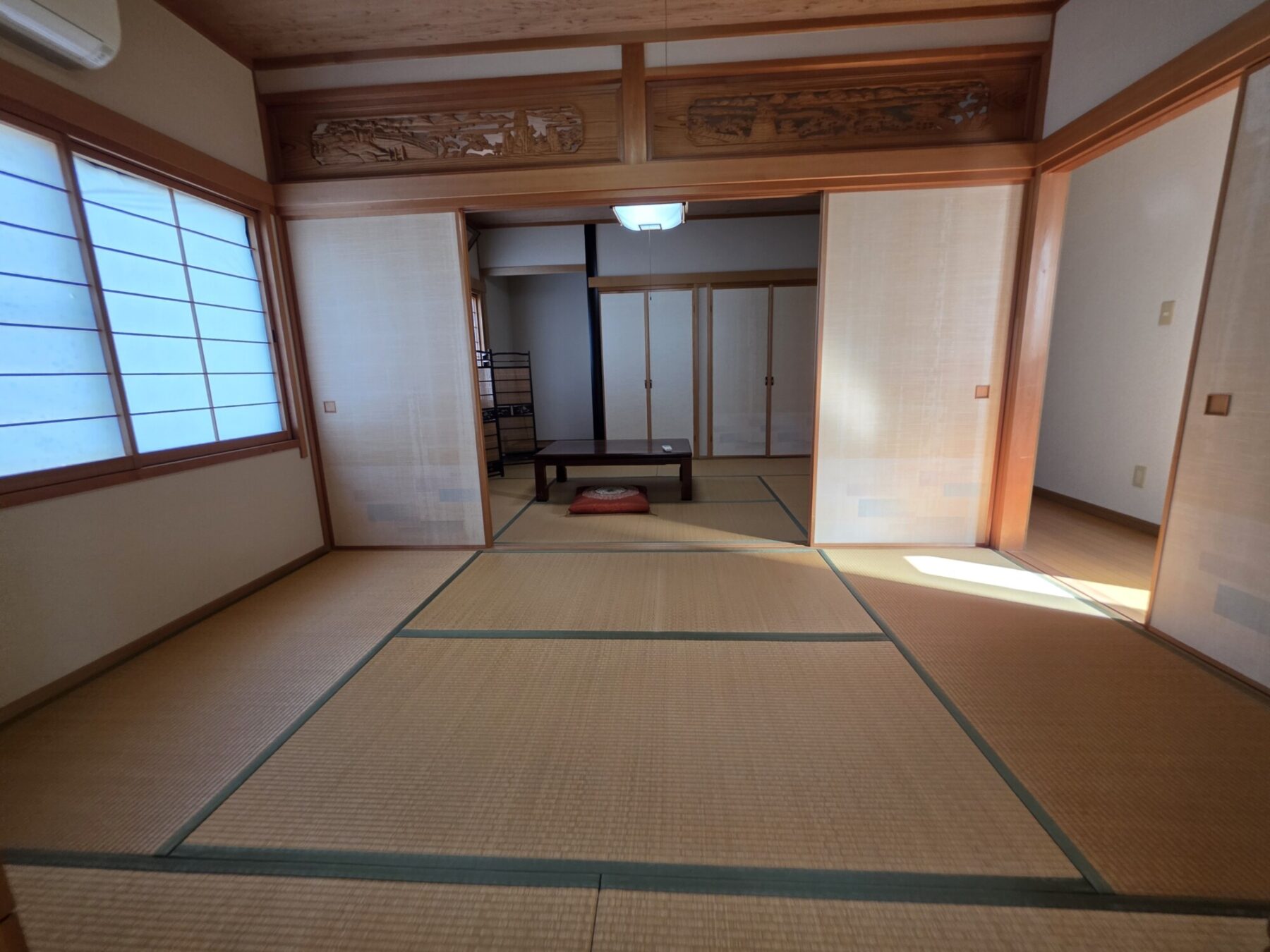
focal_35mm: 13
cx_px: 635
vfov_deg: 89.9
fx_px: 477
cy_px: 476
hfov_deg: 106.2
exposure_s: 1/120
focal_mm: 2.2
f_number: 1.9
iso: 160
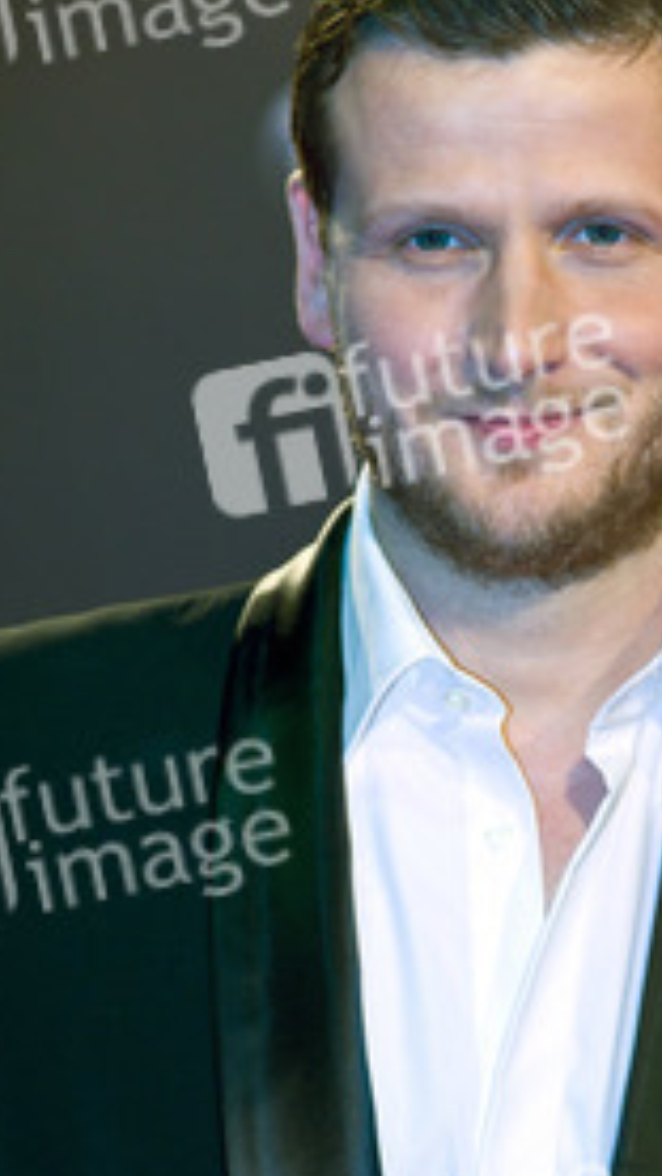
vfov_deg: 9.8
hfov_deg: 5.5
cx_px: 535
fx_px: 6828
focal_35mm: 219
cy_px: 628
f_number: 5.6
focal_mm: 145
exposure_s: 1/200
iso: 1600
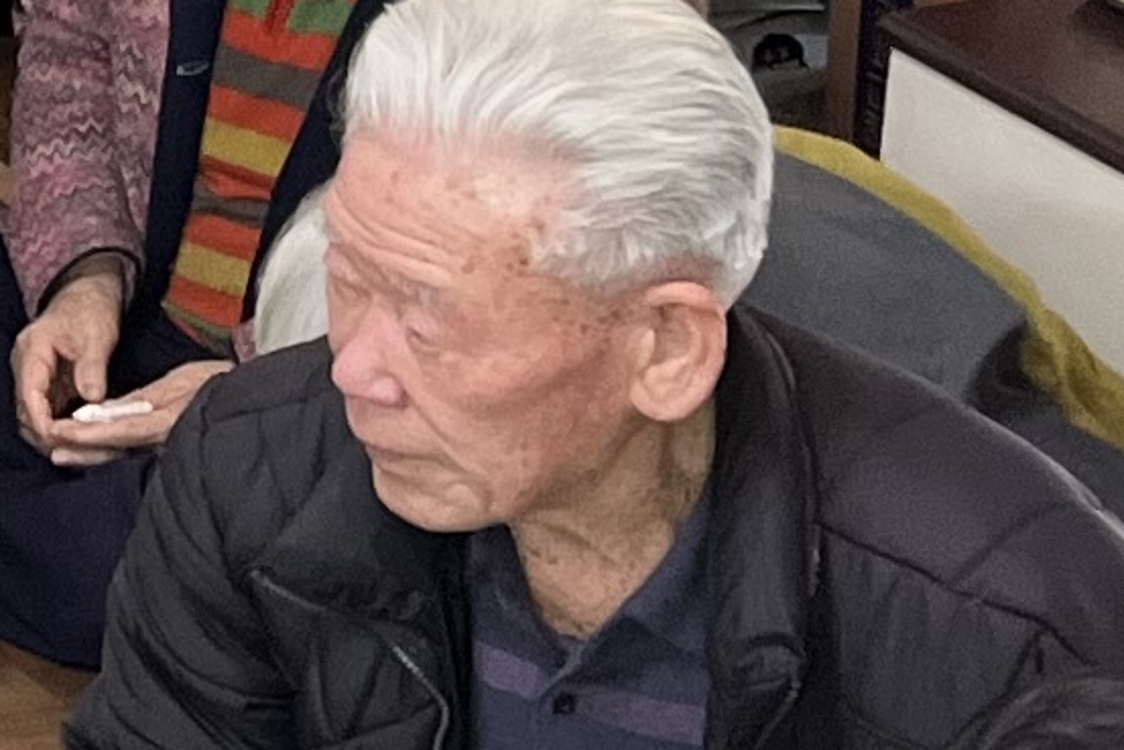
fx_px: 6152
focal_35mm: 197
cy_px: -262
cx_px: -1805
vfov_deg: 6.9
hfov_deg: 9.1
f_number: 1.6
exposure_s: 1/60
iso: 125
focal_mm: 5.1
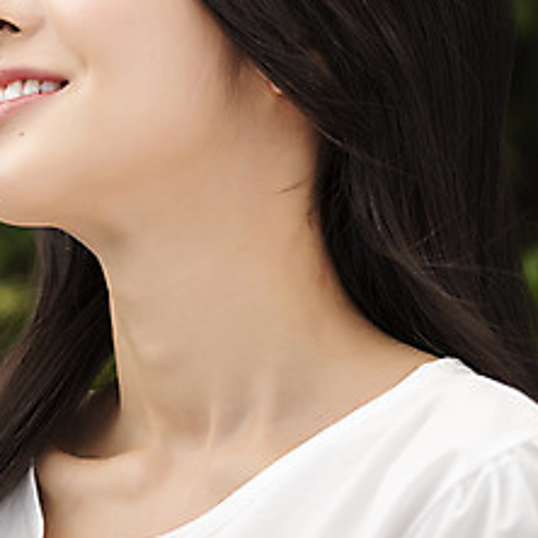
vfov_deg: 7.2
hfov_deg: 7.3
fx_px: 4238
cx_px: 246
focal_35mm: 241
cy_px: 61
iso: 100
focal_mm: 105
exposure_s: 1/400
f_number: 4
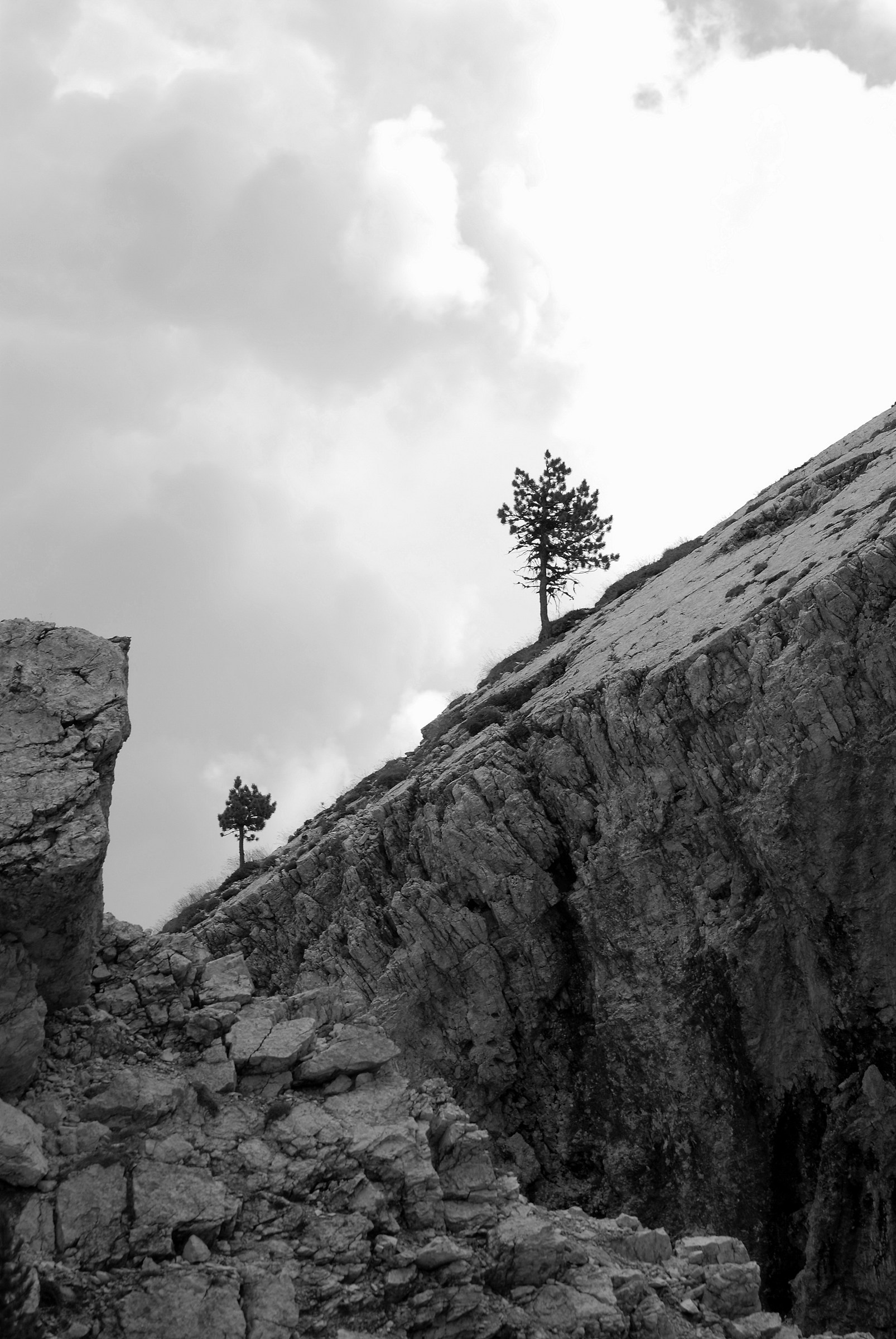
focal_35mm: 218
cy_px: 670
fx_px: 8098
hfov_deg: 6.3
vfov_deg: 9.5
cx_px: 448
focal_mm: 145
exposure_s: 1/200
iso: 100
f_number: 9
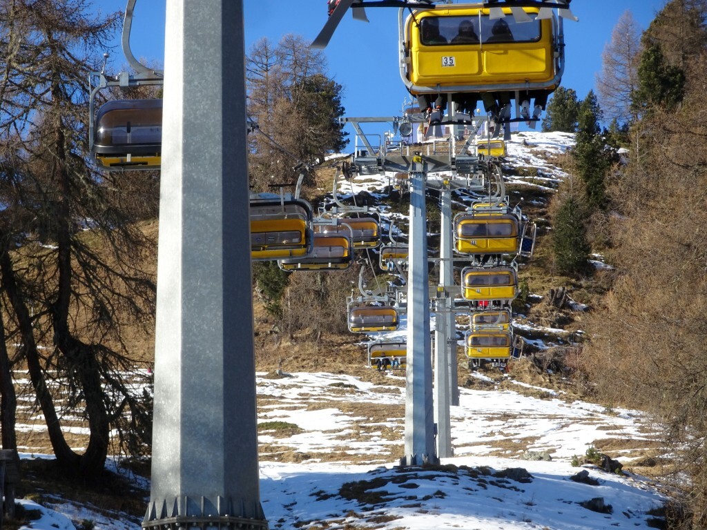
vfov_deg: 6.6
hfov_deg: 8.8
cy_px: 265
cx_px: 354
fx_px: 4595
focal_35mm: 225
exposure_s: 1/250
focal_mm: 38.47
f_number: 6.3
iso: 100
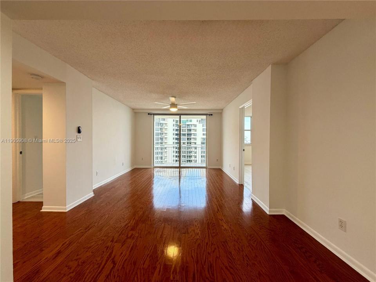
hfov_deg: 102.1
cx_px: 188
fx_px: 152
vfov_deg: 85.7
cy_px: 141
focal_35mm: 14
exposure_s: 1/120
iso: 100
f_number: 2.2
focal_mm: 2.22
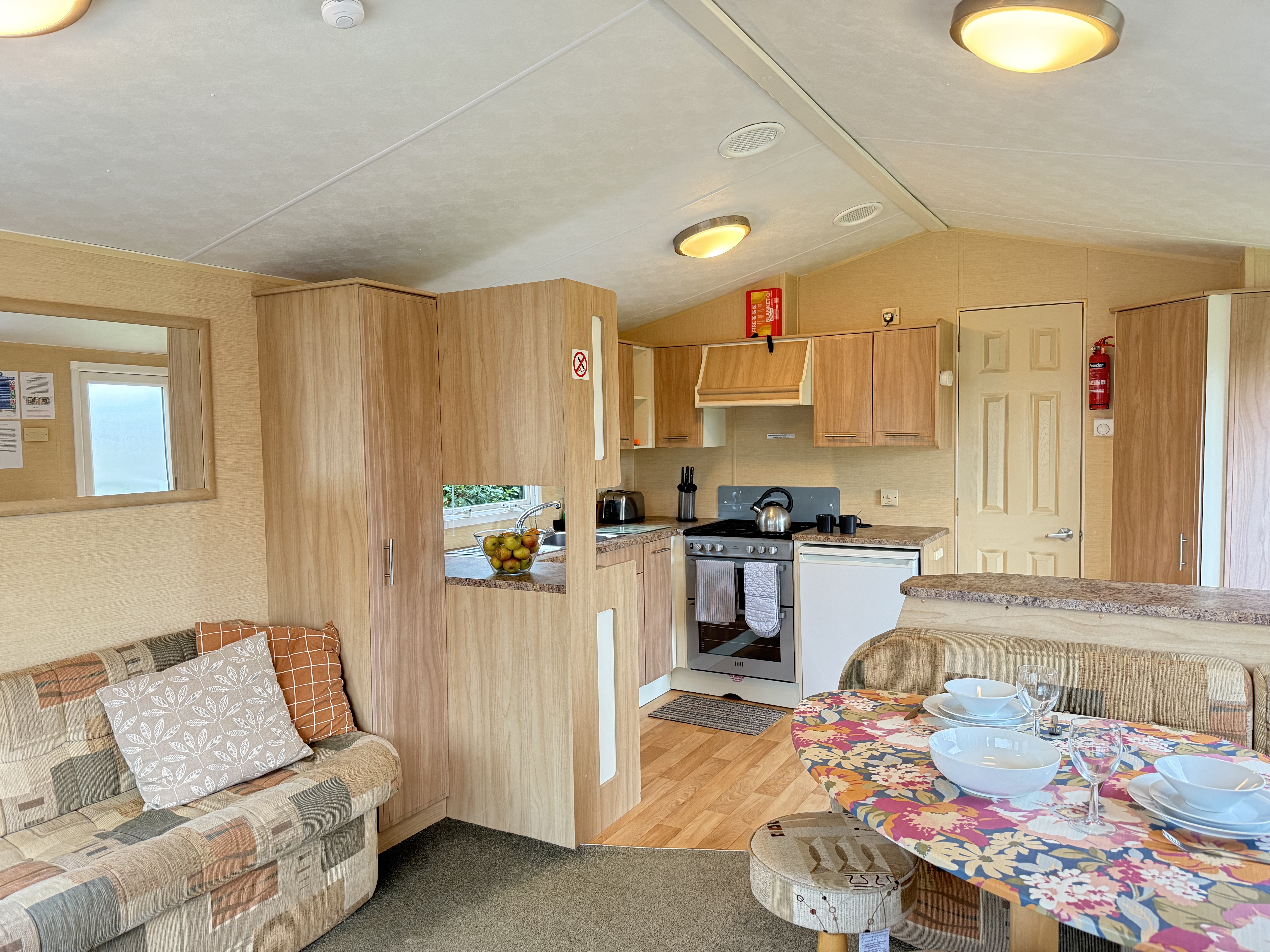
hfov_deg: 71.6
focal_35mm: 24
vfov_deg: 56.8
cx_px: 635
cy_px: 476
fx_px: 881
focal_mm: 6.76
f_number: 1.78
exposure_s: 1/50
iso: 400
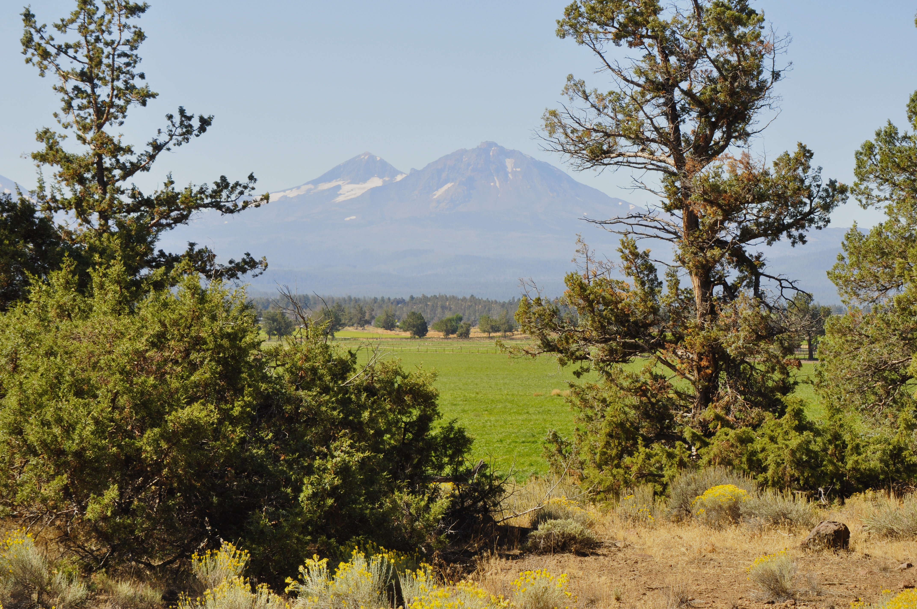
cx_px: 458
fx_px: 2671
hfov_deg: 19.5
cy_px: 304
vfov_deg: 13.0
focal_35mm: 105
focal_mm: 70
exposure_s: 1/160
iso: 200
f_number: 9
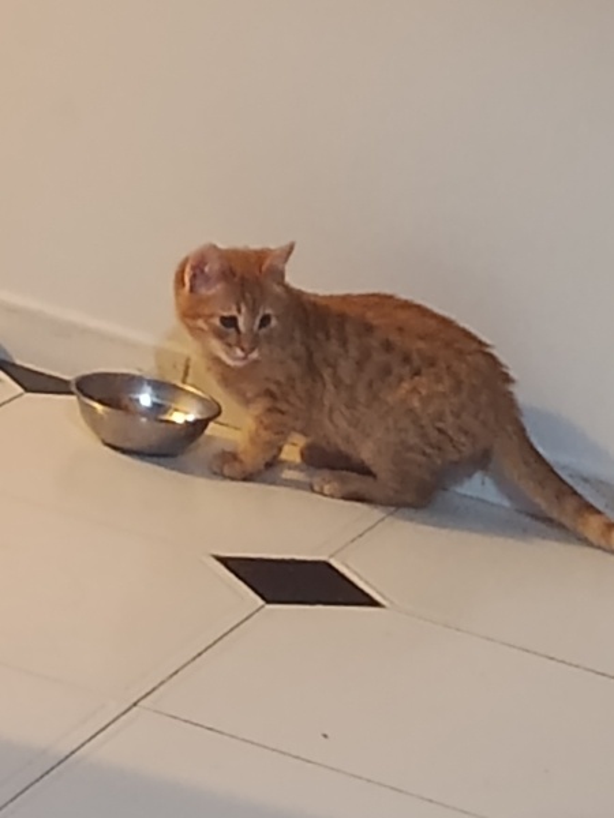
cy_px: 409
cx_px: 307
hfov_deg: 8.6
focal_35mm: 173
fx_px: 4091
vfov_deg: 11.4
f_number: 1.7
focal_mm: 5.24
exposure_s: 1/25
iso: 3199
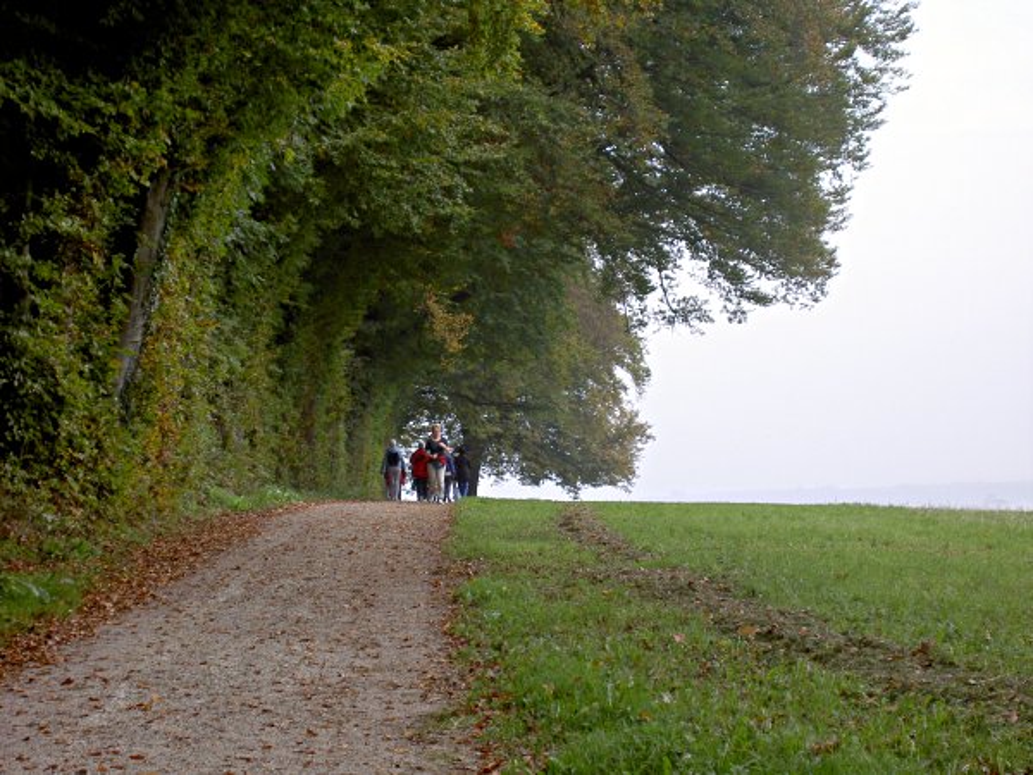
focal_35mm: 102
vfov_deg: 14.5
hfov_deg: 19.3
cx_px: 516
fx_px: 3044
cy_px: 388
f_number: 4.9
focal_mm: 16.8
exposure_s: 1/100
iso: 50
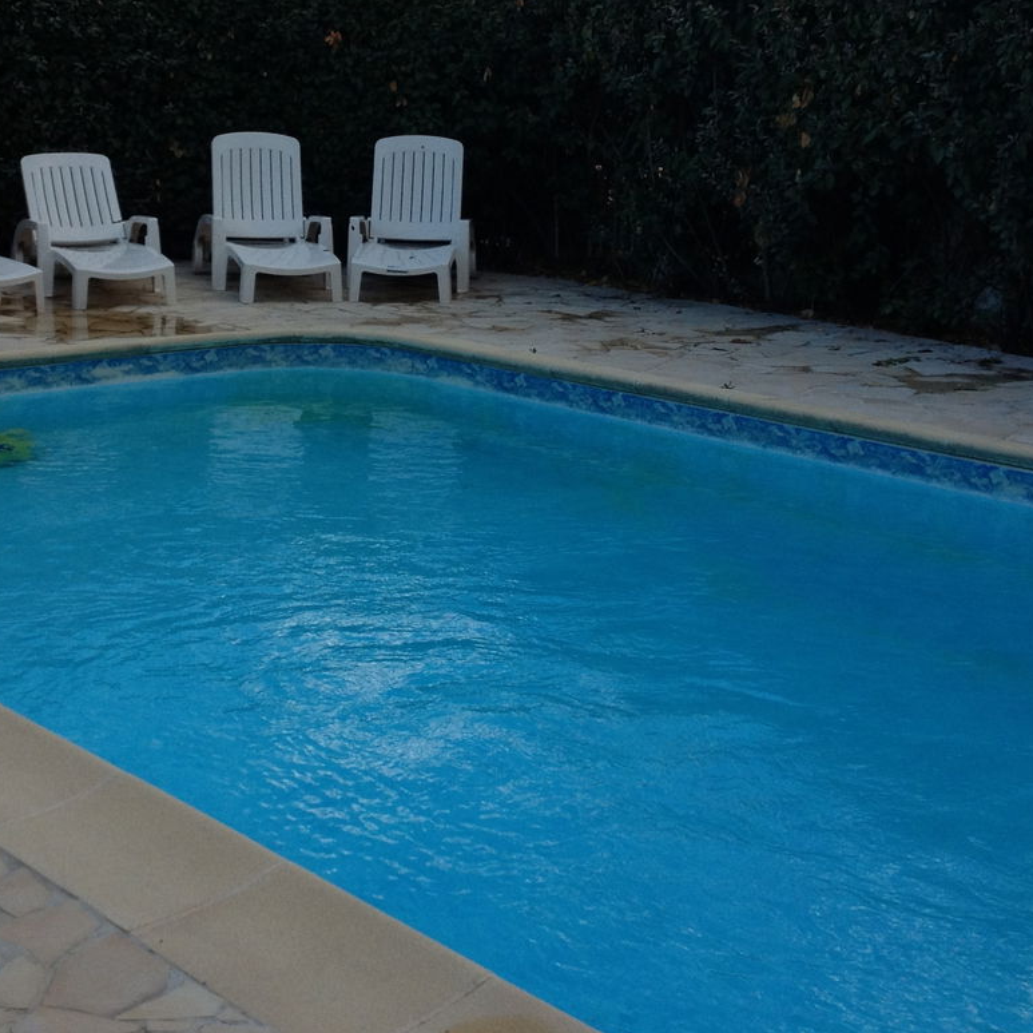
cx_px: 323
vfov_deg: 26.6
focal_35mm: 64
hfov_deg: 26.7
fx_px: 2161
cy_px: 286
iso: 50
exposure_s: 1/351
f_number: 2.4
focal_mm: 4.28
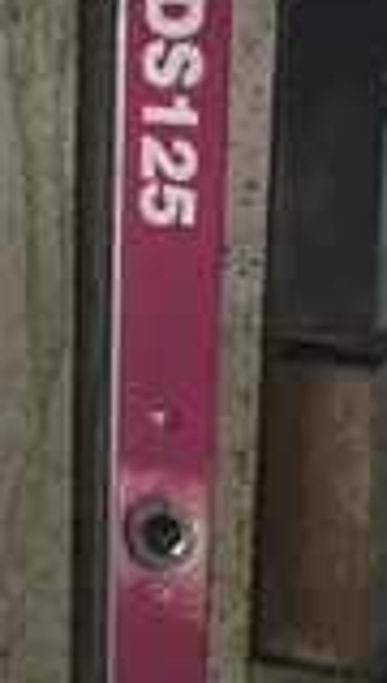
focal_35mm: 127
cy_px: 657
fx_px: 2306
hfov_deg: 9.3
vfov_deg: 16.6
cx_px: -249
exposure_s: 1/33
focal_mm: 4.15
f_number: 2.2
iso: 64
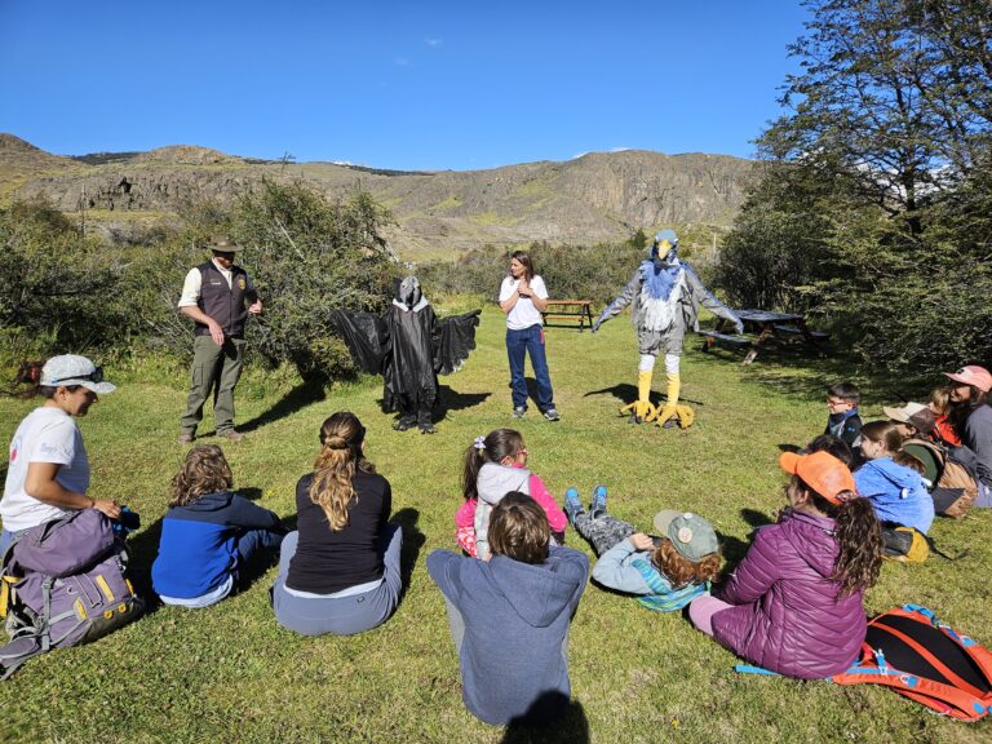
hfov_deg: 73.9
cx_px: 496
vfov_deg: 58.9
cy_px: 372
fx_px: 659
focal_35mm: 23
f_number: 1.8
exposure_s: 1/2163
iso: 25
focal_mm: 5.4
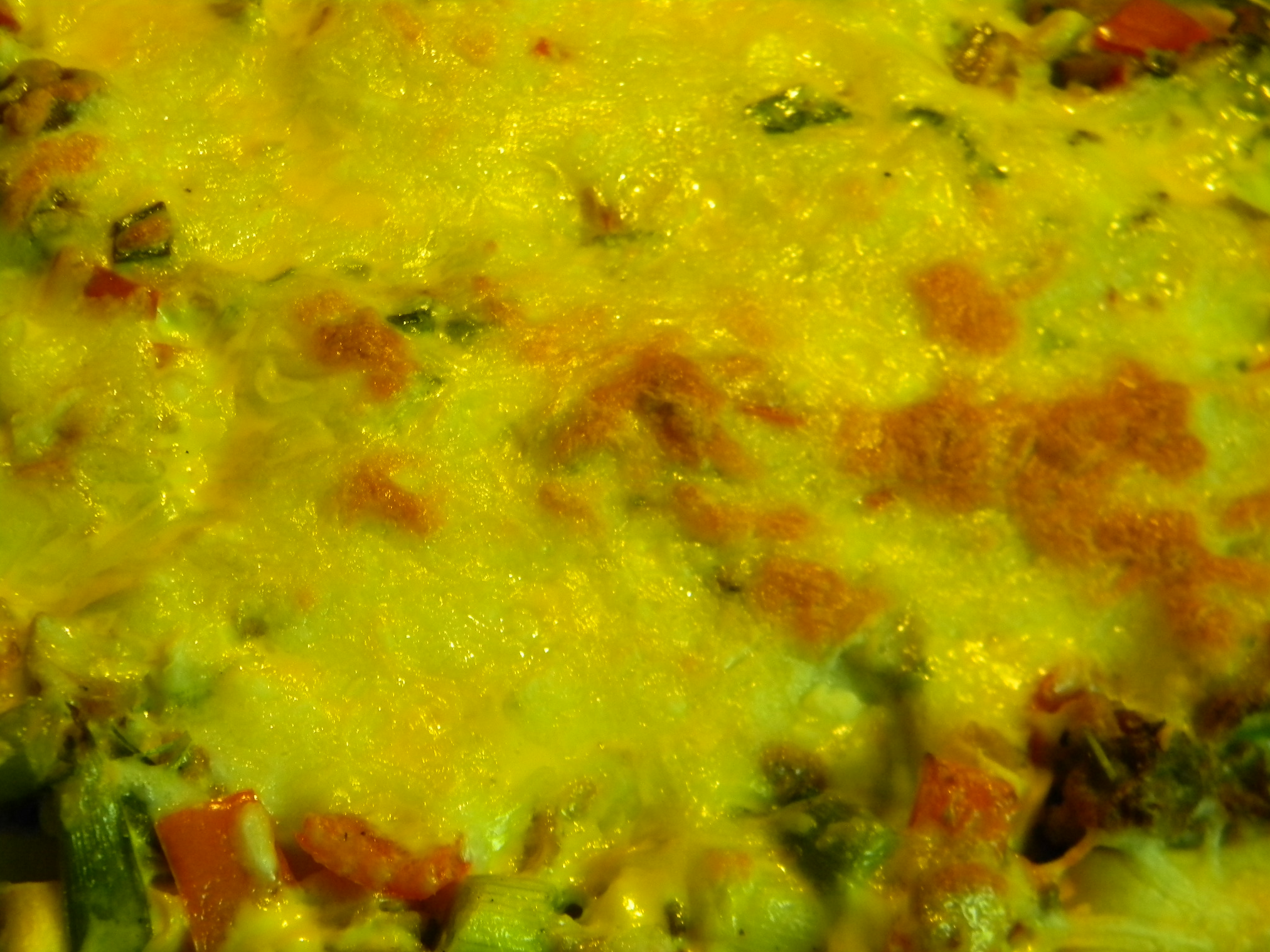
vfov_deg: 17.6
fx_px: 3082
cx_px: 639
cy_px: 480
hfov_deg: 23.3
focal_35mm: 84
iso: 400
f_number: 4.5
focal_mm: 15.1
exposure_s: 1/27
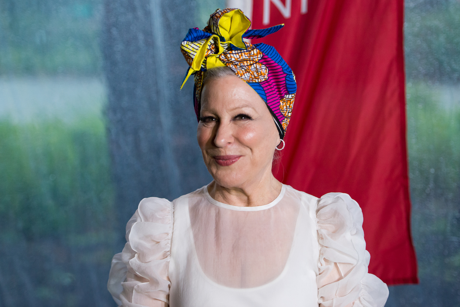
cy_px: 154
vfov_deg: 15.2
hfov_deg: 22.6
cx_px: 230
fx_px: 1150
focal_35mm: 90
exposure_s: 1/400
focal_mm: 90
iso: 2000
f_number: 2.8
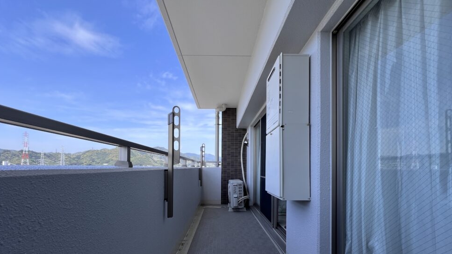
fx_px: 180
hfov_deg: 103.0
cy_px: 163
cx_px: 221
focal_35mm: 15
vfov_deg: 69.1
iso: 32
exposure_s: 1/681
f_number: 1.8
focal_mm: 1.57
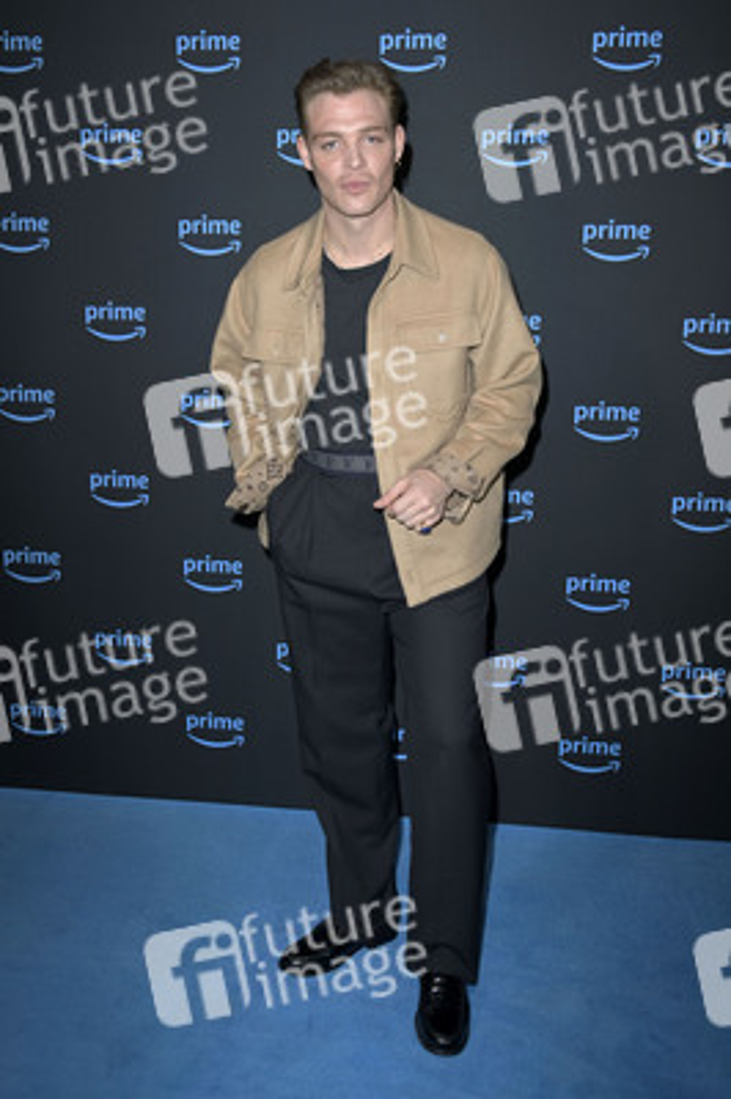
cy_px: 550
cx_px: 366
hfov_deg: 36.8
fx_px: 1098
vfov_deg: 53.2
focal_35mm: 36
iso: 800
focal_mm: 36
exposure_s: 1/250
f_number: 5.6
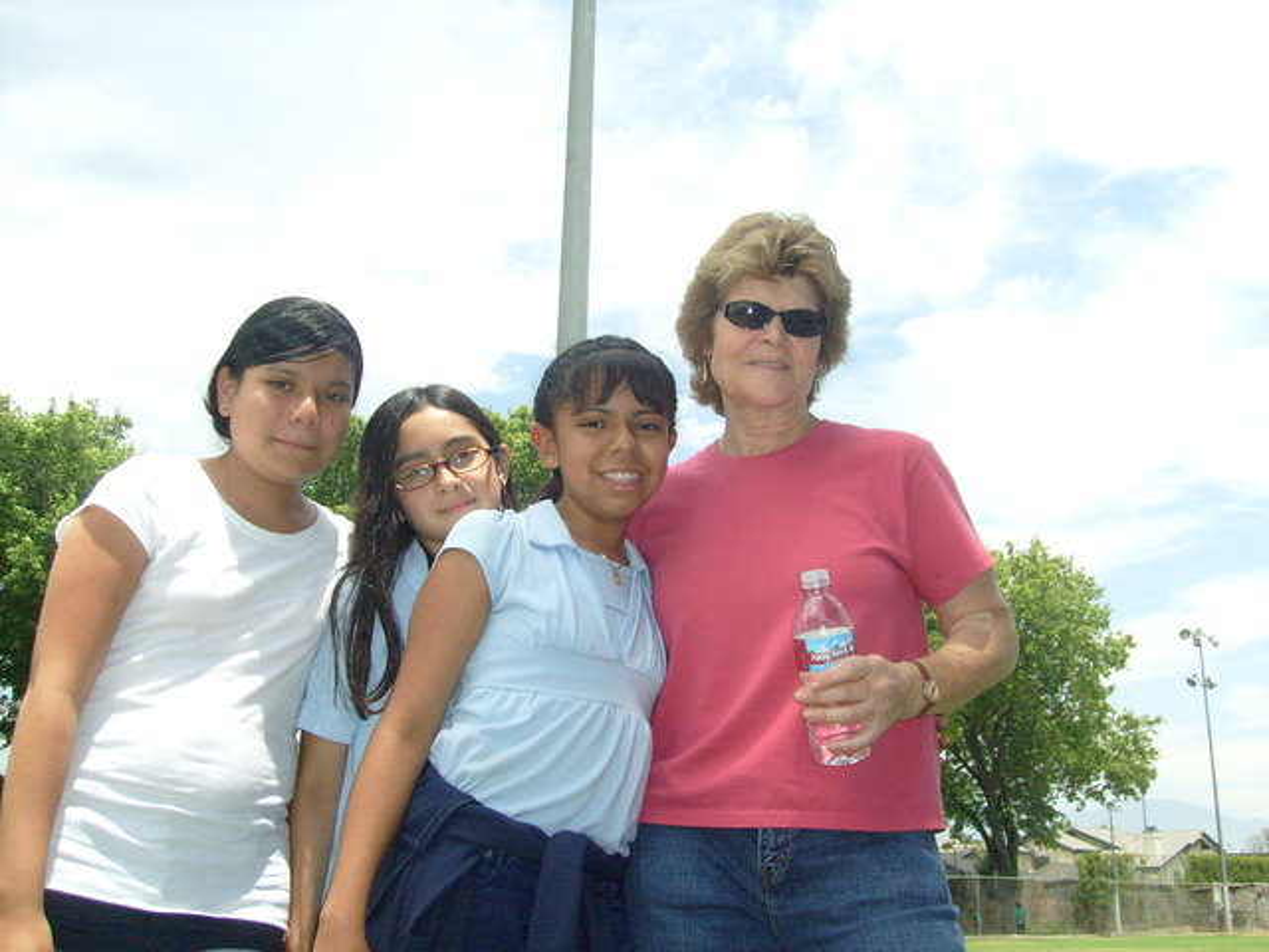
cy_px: 476
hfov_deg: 52.6
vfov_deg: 40.7
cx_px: 634
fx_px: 1283
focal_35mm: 35
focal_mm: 5.8
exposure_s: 1/350
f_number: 7.1
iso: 120
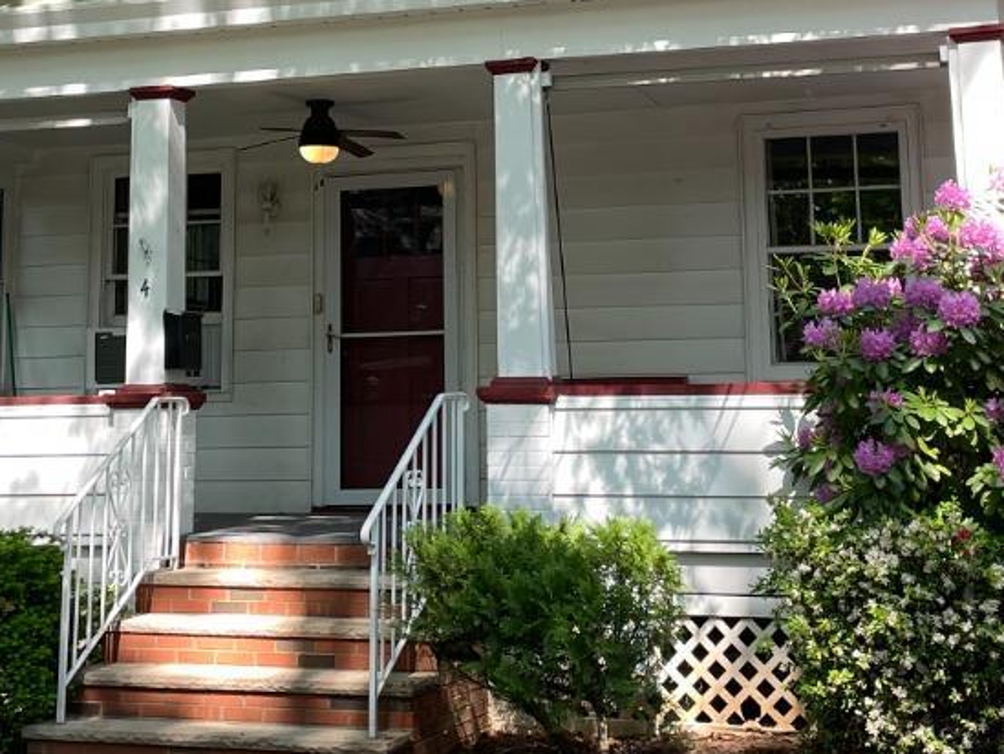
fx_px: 2060
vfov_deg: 20.3
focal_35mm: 71
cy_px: 61
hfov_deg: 27.4
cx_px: 477
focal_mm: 4.2
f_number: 1.6
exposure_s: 1/527
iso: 32
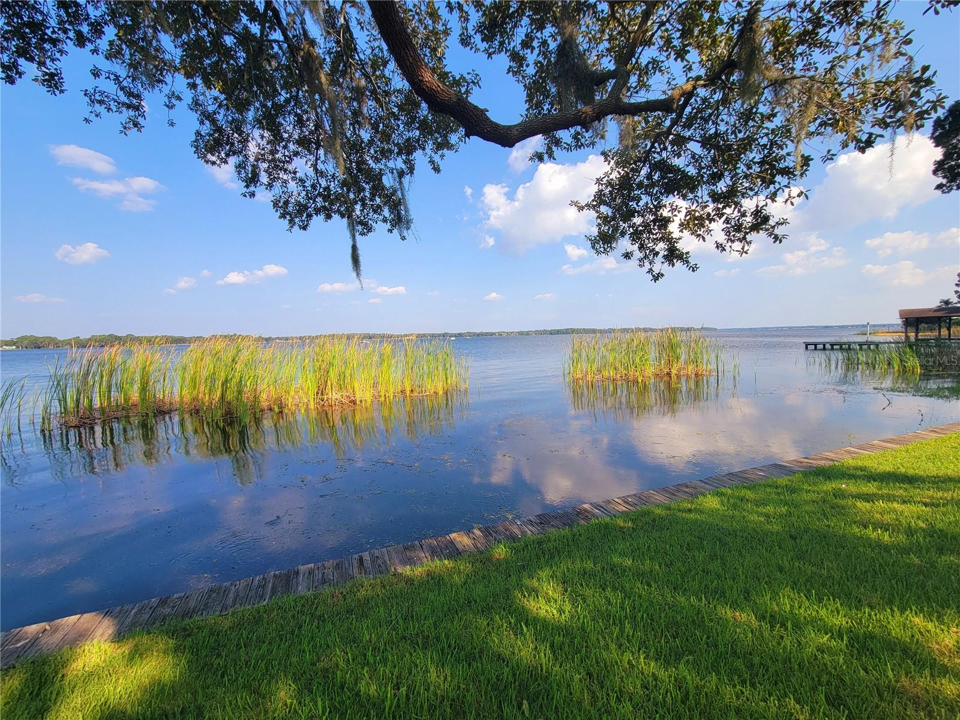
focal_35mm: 13
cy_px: 360
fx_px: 361
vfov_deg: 89.9
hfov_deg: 106.2
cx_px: 480
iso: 50
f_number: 2.2
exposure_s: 1/1000
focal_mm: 2.2
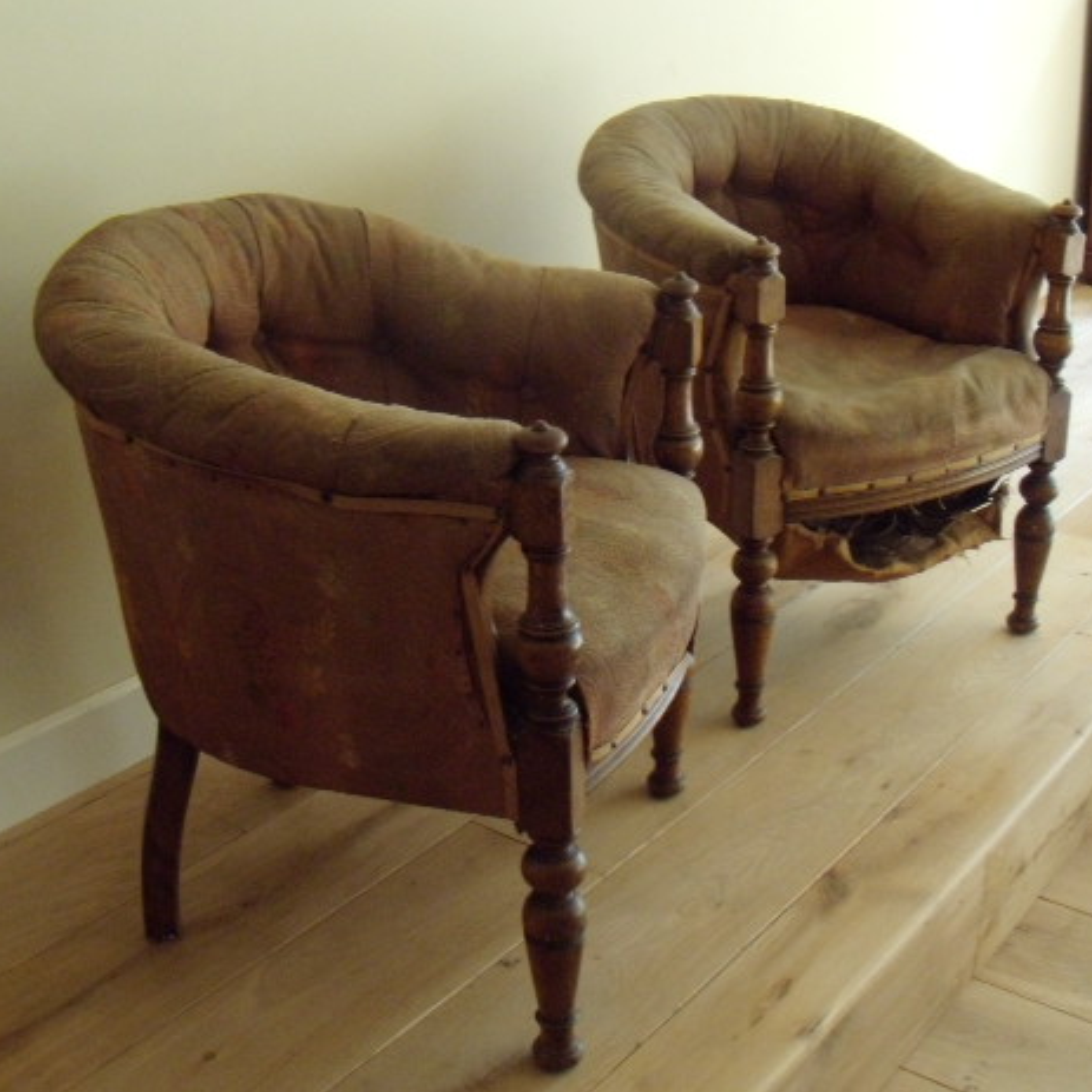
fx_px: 1570
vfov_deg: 38.3
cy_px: 545
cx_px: 559
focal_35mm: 44
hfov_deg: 38.3
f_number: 3.6
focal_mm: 6.4
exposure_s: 1/30
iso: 400
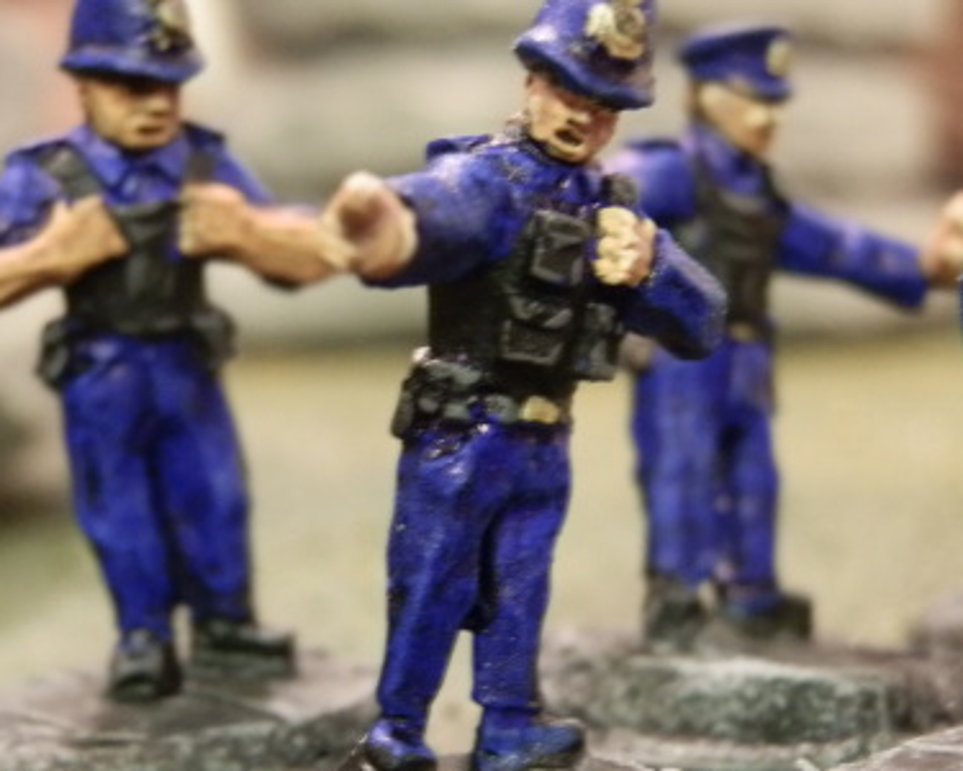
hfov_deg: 22.4
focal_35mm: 85
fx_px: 2423
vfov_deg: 18.1
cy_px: 442
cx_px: 334
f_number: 3.7
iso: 400
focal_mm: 10.99
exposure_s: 1/5
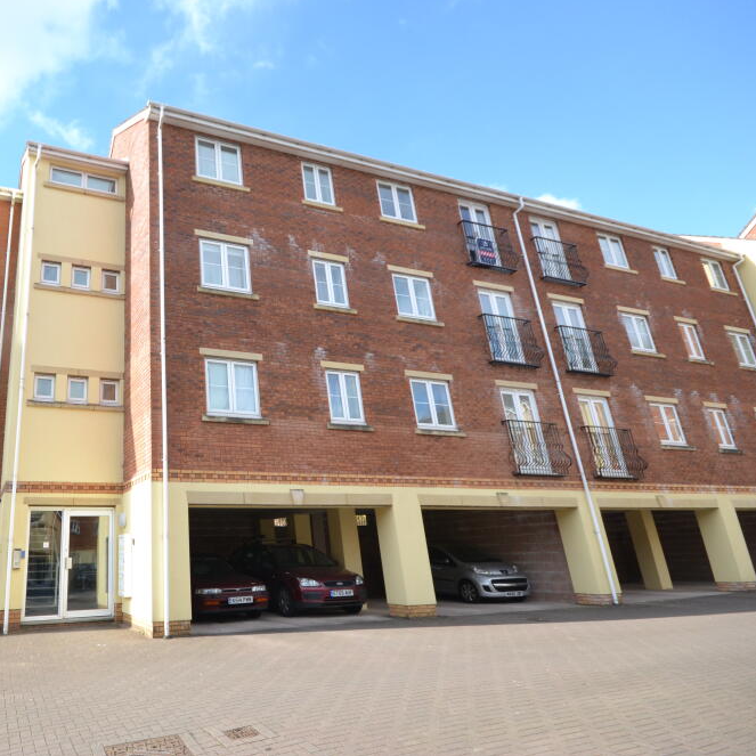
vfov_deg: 70.5
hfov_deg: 65.7
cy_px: 368
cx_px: 180
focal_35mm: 22
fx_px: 535
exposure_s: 1/400
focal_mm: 11
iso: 800
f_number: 10
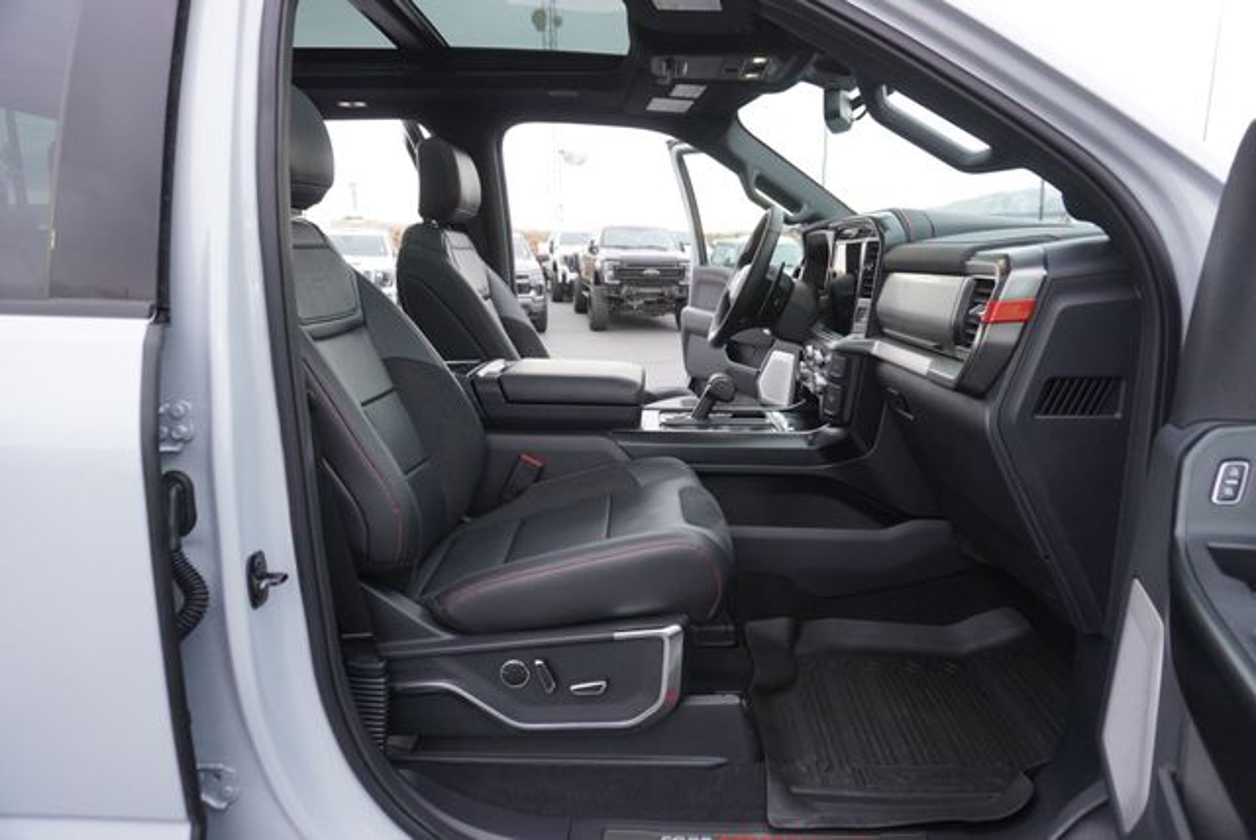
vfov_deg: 53.2
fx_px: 838
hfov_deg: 73.7
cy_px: 420
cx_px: 628
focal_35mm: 24
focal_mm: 16
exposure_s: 1/160
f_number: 4
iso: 1600
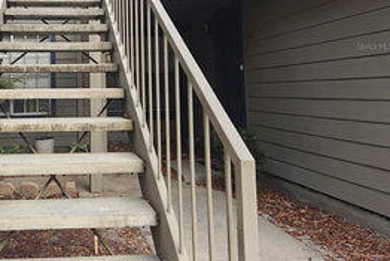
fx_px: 423
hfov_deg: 46.8
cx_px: 77
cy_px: 46
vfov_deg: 33.1
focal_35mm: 39
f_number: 1.6
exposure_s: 1/100
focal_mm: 6.06
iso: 100
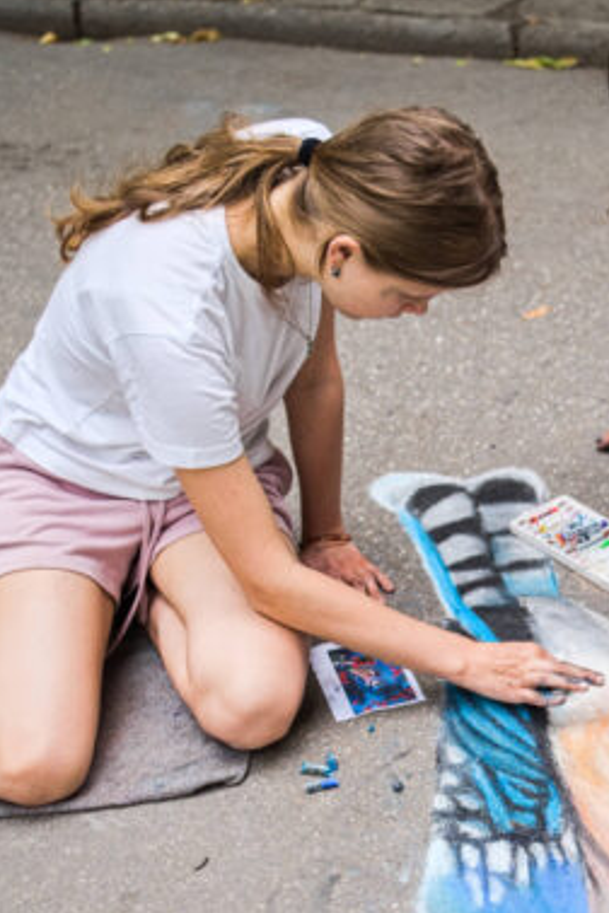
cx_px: 521
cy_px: 688
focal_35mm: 74
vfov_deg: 27.0
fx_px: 1878
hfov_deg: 18.2
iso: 1000
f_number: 2.2
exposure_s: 1/2500
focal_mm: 35
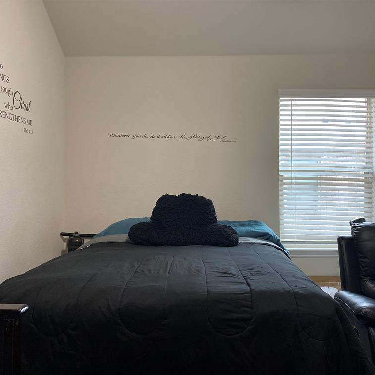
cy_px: 189
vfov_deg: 52.5
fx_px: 380
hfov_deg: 52.5
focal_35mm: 31
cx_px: 186
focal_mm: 4.25
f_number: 1.8
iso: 320
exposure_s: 1/60
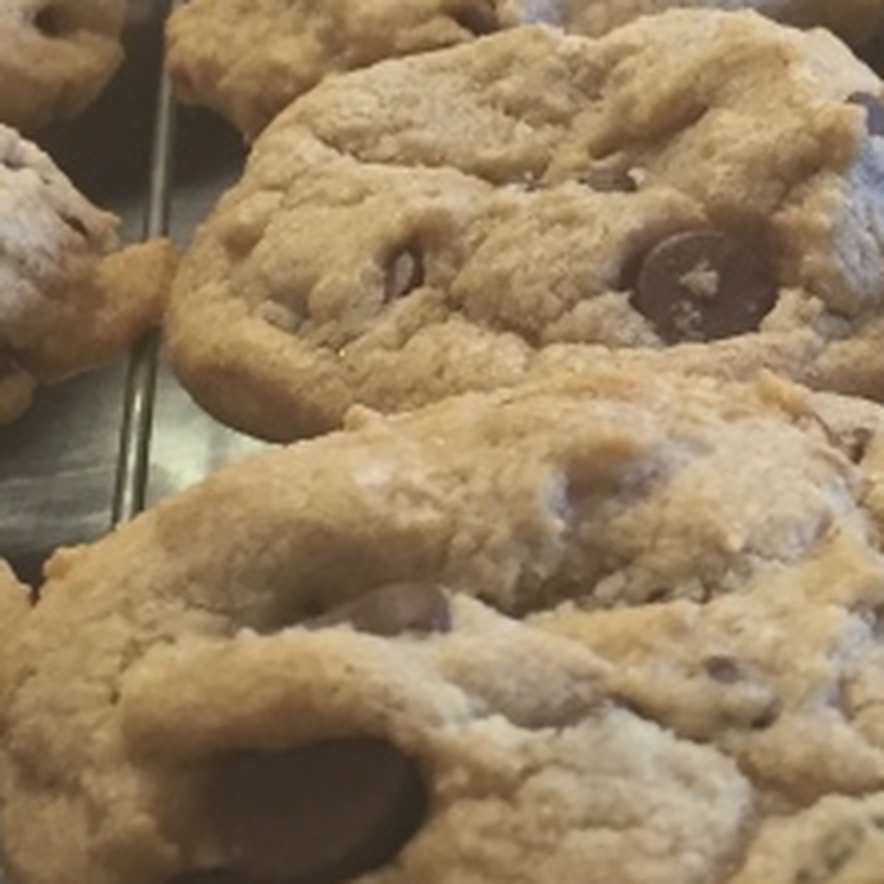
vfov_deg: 14.9
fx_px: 3351
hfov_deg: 14.6
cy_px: 116
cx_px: 1008
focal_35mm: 116
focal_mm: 4.15
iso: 80
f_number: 2.2
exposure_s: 1/30
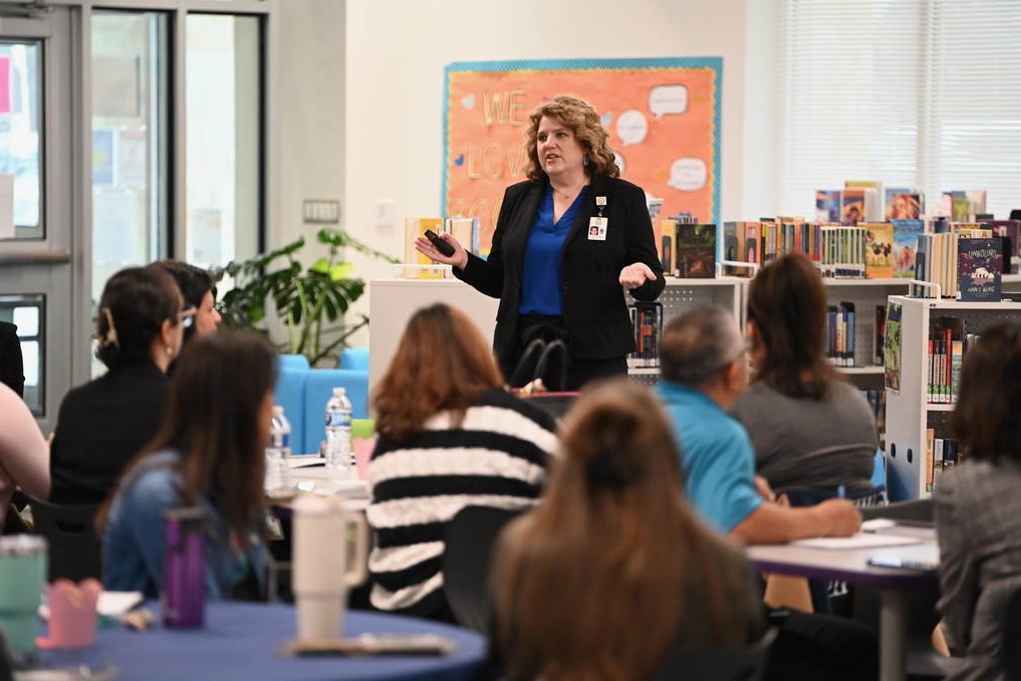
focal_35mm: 176
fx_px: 4991
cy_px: 340
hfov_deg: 11.7
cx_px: 509
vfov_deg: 7.8
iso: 2000
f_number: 2.8
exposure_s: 1/200
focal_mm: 175
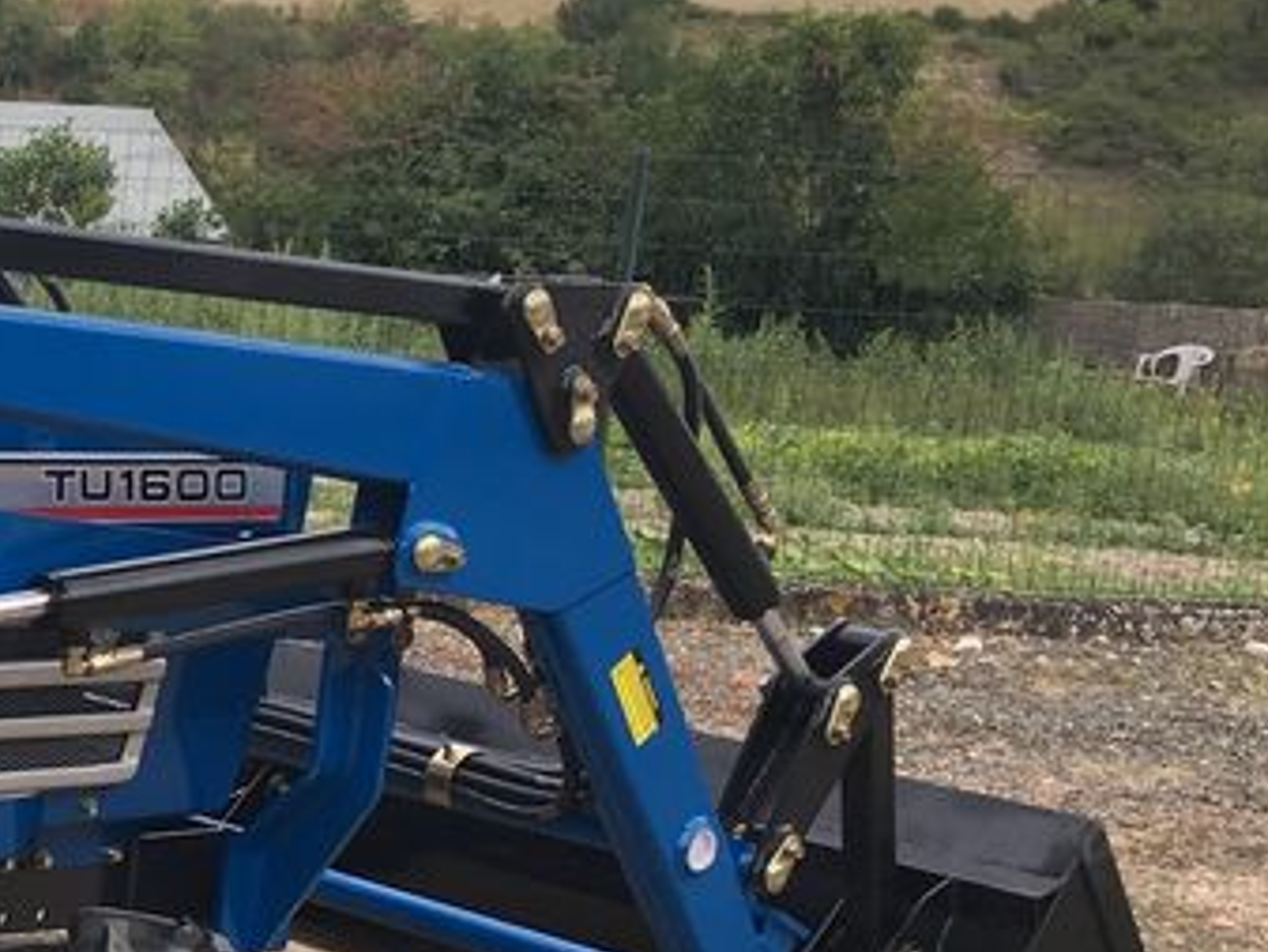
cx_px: -538
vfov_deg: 17.0
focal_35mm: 86
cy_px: 835
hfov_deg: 20.1
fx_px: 3151
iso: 25
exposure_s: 1/651
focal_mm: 4.15
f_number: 2.2
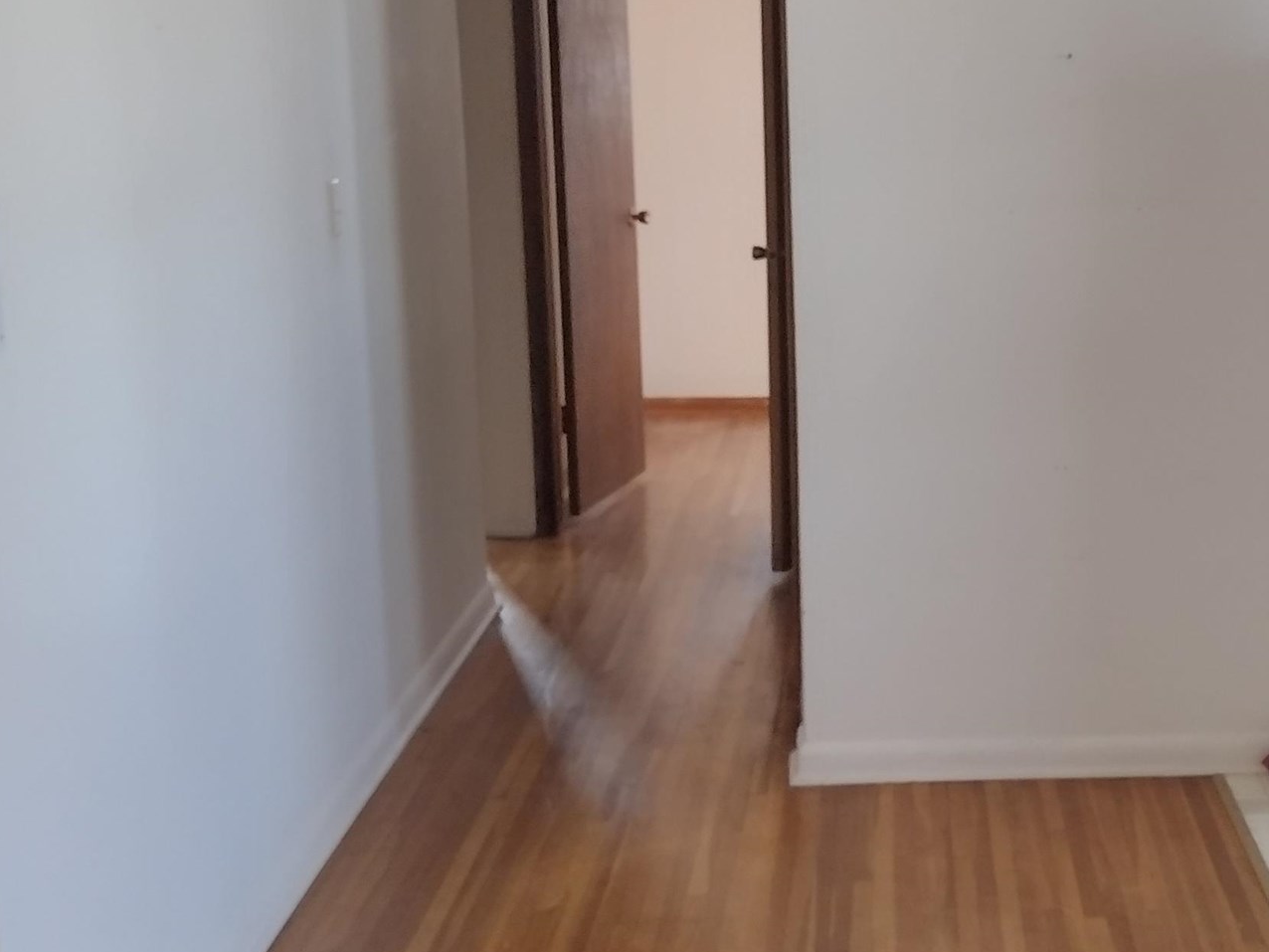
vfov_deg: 22.6
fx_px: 2383
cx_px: 1014
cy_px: 521
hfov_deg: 29.2
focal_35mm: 65
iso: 191
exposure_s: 1/120
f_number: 1.7
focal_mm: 4.71
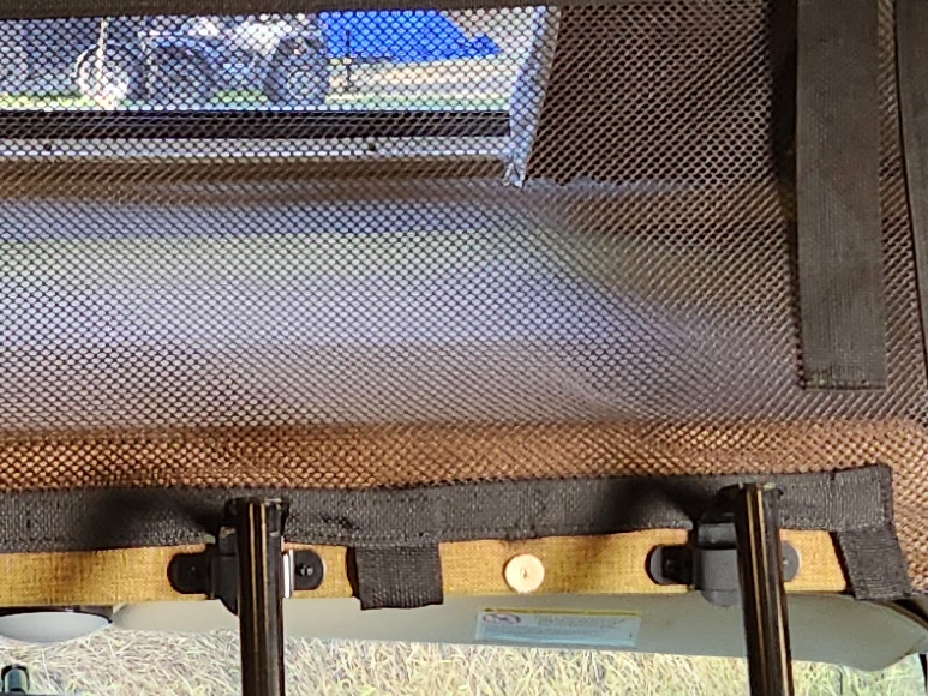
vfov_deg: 12.4
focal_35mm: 119
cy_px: 412
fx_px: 3191
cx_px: 224
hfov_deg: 16.5
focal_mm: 5.4
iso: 200
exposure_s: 1/120
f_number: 1.8
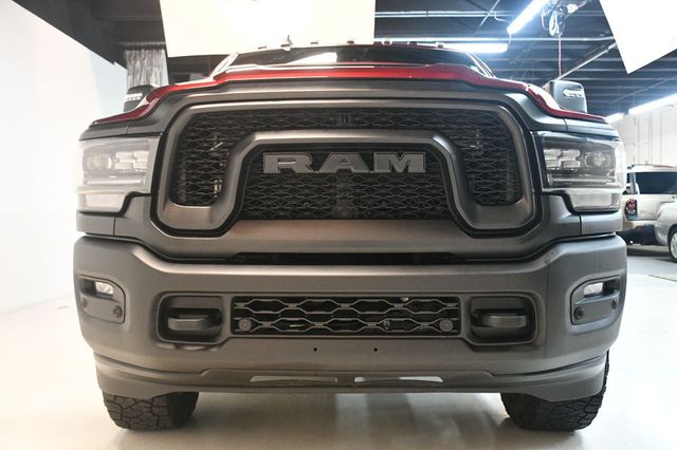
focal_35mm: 36
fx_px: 677
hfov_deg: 53.2
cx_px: 338
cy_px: 225
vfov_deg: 36.8
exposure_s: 1/80
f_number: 3.8
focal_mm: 24
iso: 3200
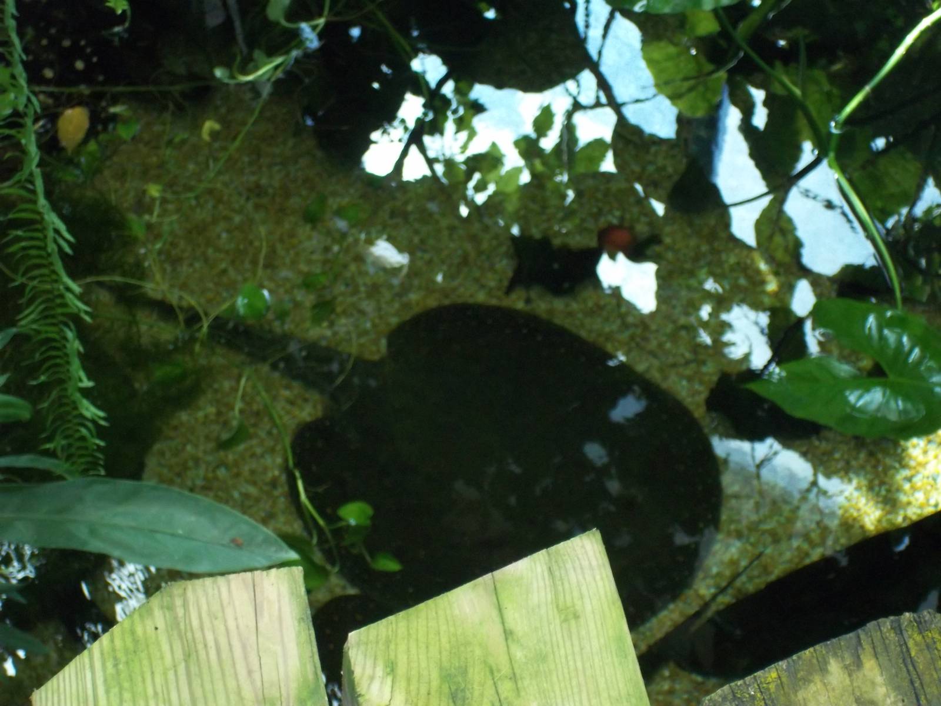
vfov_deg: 13.7
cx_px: 470
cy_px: 353
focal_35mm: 108
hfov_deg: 18.2
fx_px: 2936
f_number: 5.6
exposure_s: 1/60
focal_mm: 19.5
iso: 320
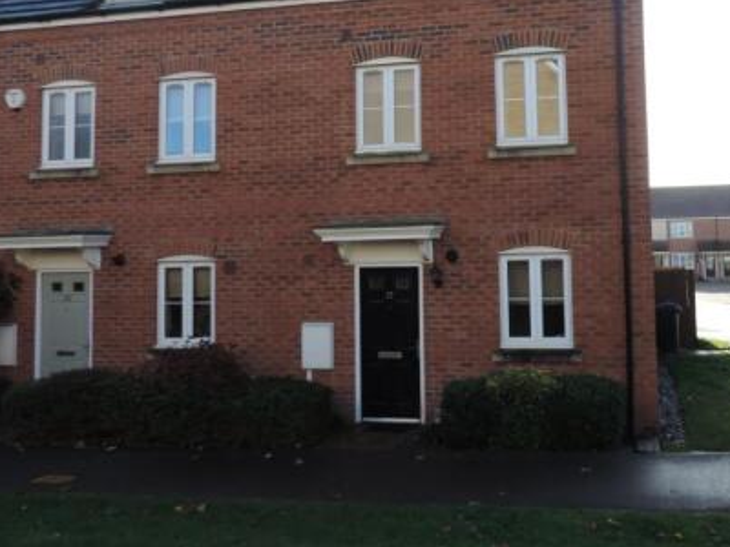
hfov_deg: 51.6
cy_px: 191
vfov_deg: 40.3
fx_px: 738
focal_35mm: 35
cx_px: 486
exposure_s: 1/320
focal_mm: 4.3
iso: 80
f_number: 3
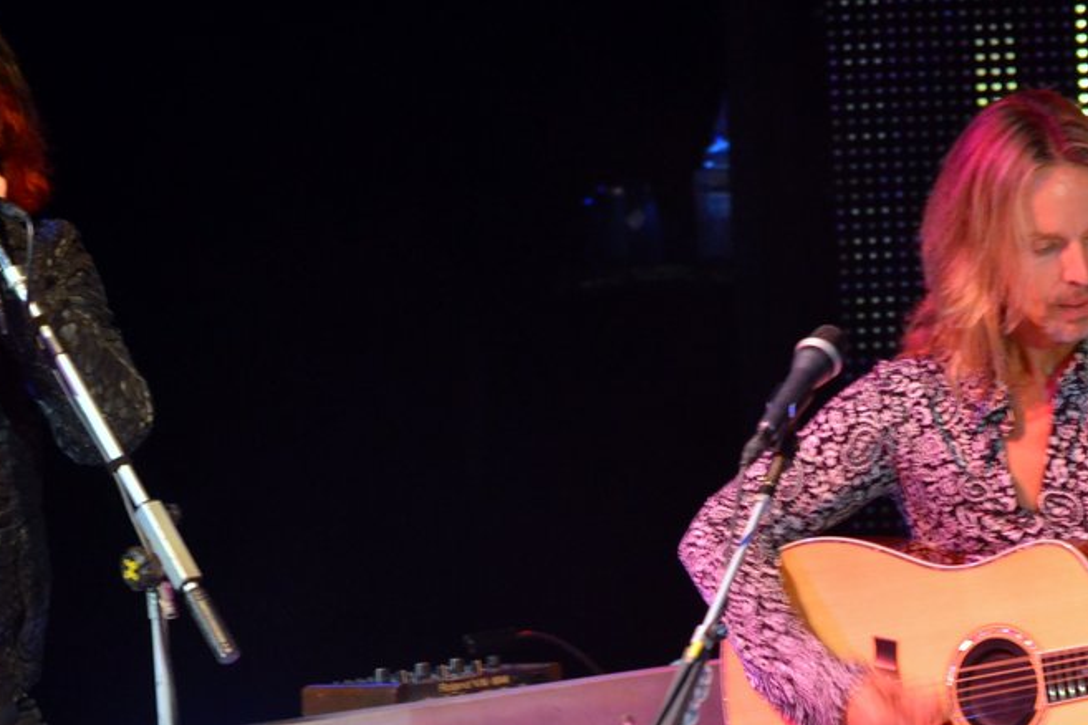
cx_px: 598
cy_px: 509
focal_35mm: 602
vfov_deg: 2.3
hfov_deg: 3.4
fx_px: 18192
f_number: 5.3
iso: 1600
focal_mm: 220
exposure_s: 1/60
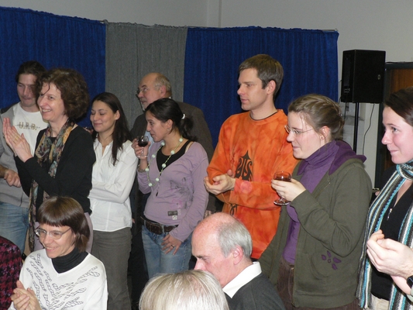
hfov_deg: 40.4
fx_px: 561
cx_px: 206
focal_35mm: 47
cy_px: 155
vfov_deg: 30.9
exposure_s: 1/60
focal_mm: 7.9
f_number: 2.8
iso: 300
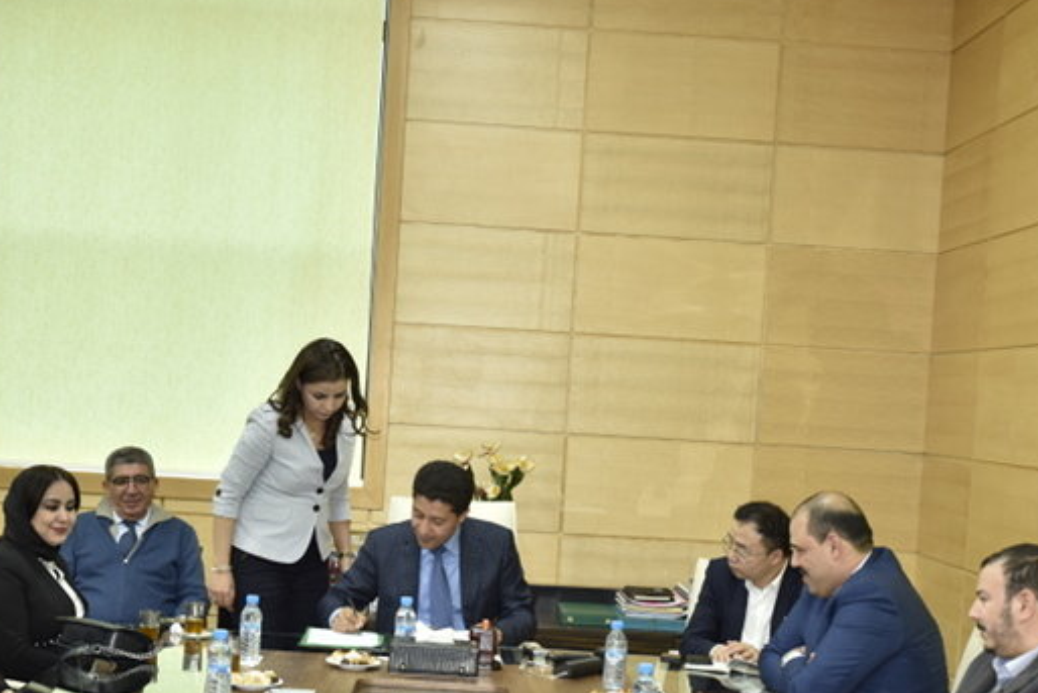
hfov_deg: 35.6
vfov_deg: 24.0
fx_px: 1615
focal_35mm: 56
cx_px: 519
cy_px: 493
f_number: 4
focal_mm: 36
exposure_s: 1/60
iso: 400
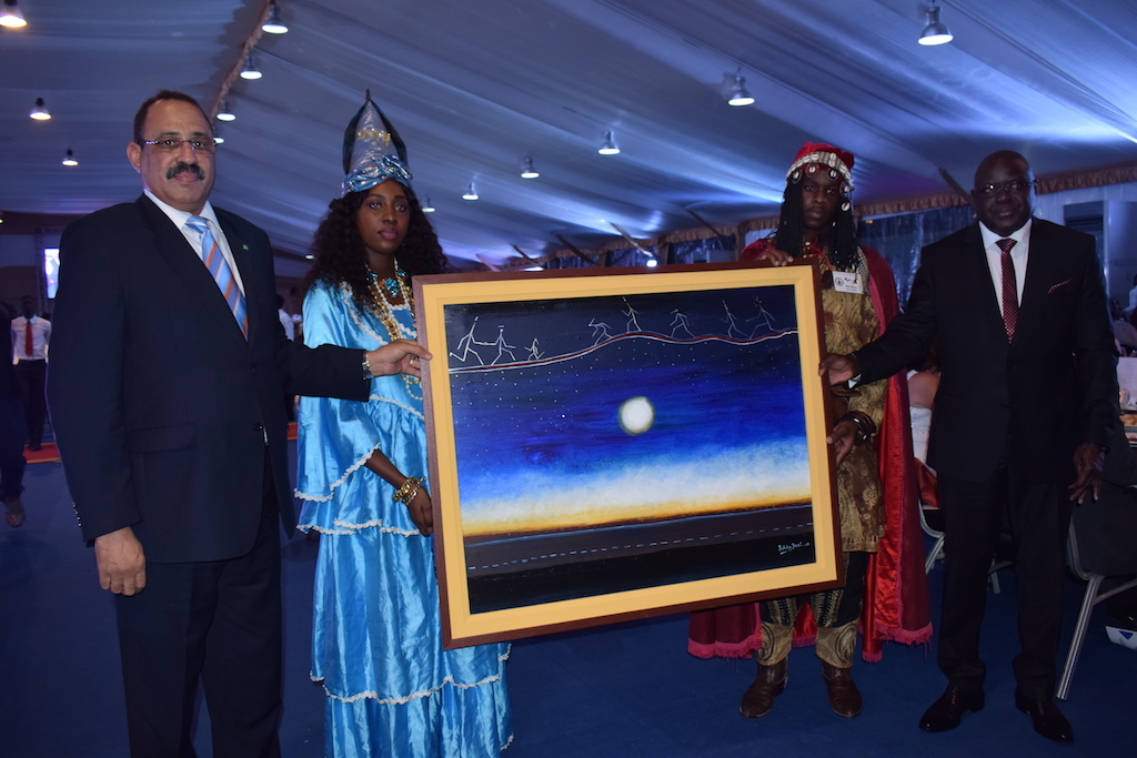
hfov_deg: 61.9
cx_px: 568
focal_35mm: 30
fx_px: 948
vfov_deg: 43.6
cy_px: 379
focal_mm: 20
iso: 400
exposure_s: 1/60
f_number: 5.6
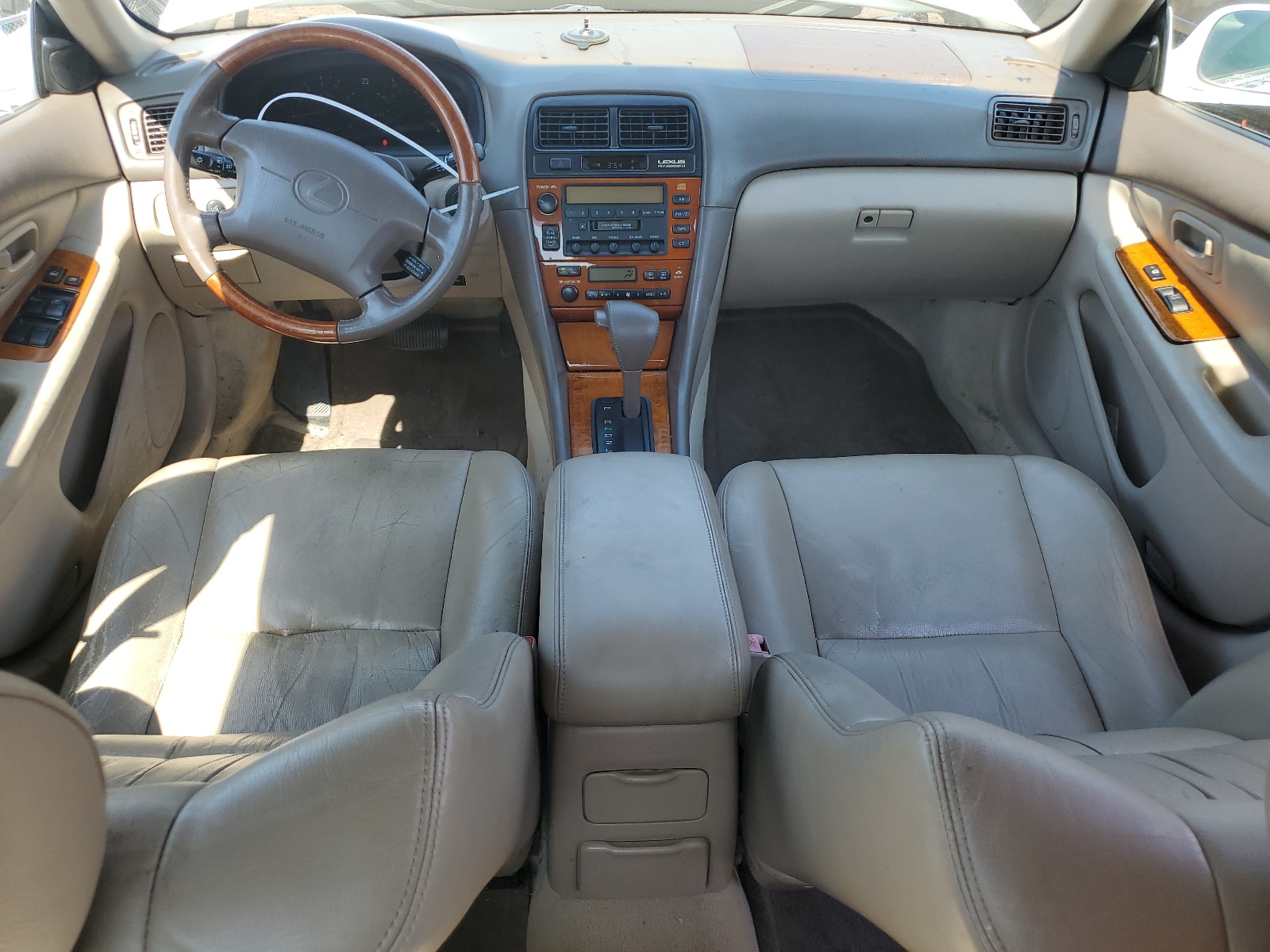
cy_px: 476
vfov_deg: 53.1
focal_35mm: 26
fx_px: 954
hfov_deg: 67.3
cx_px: 635
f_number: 1.5
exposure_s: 1/345
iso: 50
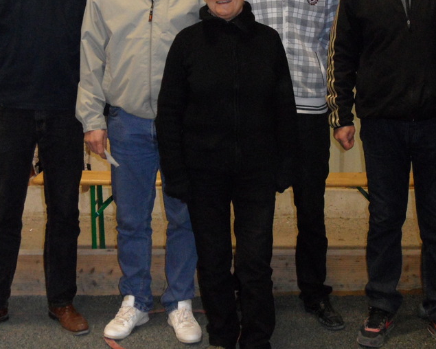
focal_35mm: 59
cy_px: 108
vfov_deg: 25.6
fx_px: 761
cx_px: 280
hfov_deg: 31.8
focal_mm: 6.5
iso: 480
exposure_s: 1/45
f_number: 3.6
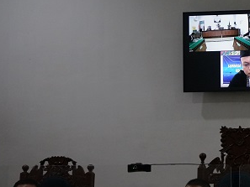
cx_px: 252
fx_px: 1048
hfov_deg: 13.4
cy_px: 88
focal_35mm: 145
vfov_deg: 10.2
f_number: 5.6
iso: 2500
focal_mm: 70
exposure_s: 1/160
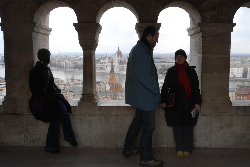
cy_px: 84
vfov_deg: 33.1
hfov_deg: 47.9
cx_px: 125
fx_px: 282
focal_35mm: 40
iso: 100
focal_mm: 27
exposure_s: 1/60
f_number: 6.3
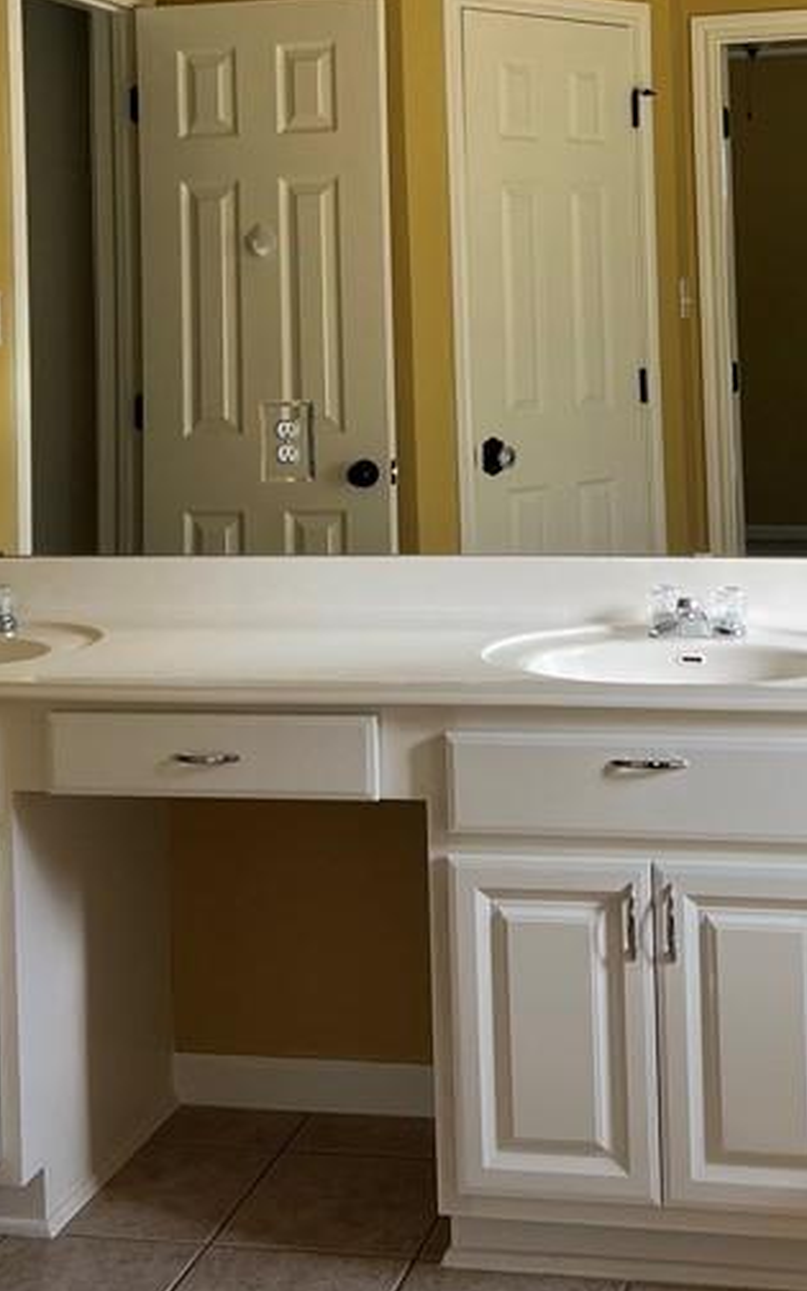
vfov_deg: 35.4
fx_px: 1971
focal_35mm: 56
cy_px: 318
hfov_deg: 23.0
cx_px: 564
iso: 50
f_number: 1.5
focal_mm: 5.7
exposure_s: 1/561
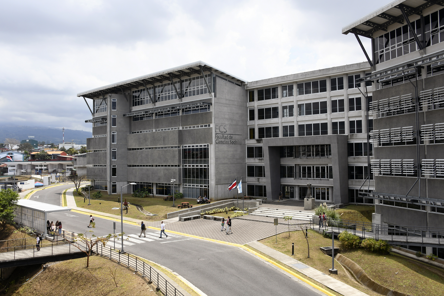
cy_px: 148
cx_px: 222
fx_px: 395
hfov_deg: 58.7
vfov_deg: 41.1
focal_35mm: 32
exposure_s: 1/500
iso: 400
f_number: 10
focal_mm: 32
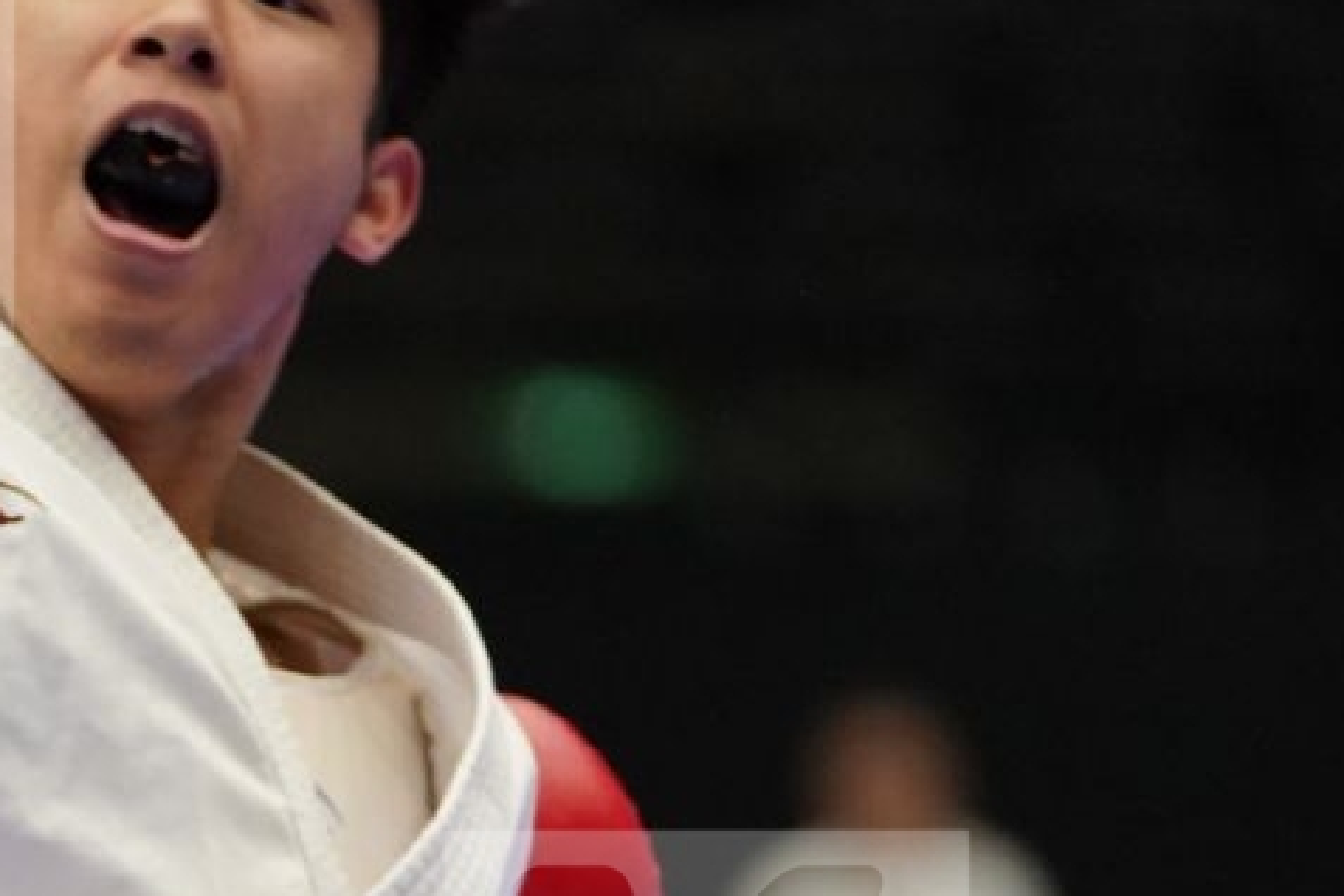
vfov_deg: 2.2
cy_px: 1088
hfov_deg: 3.3
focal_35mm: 623
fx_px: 23257
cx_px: -248
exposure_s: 1/1000
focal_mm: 165
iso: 2500
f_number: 2.8
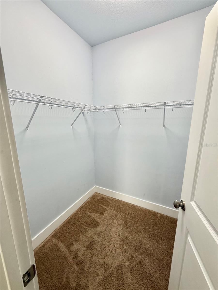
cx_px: 109
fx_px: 118
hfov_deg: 85.7
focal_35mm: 14
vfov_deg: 102.1
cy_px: 145
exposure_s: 1/120
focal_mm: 2.22
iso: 200
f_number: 2.2
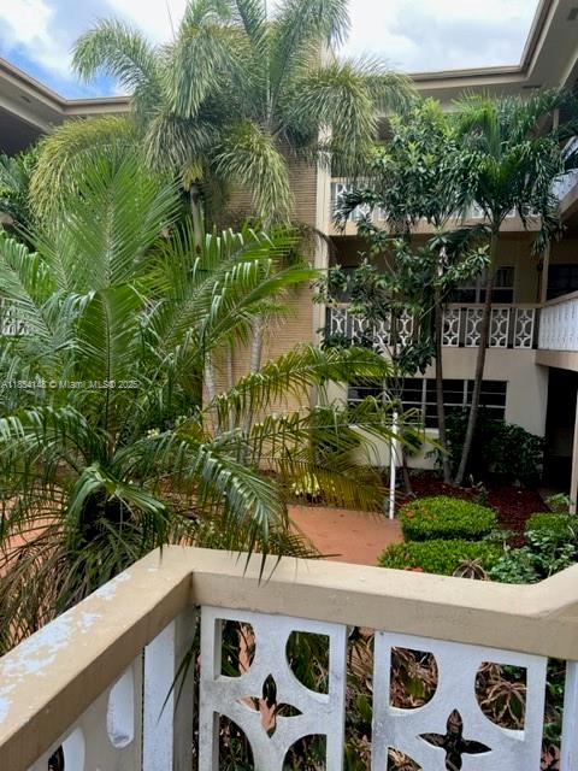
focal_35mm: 26
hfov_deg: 53.1
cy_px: 386
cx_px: 289
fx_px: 579
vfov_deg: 67.3
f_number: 1.5
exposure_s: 1/670
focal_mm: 5.7
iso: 50
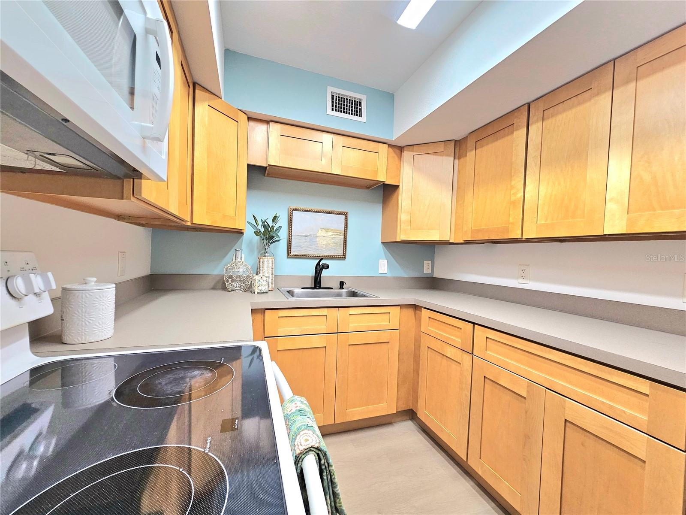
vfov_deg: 89.9
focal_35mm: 13
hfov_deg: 106.2
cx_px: 343
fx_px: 258
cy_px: 258
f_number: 2.2
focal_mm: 2.2
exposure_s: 1/60.2
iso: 200
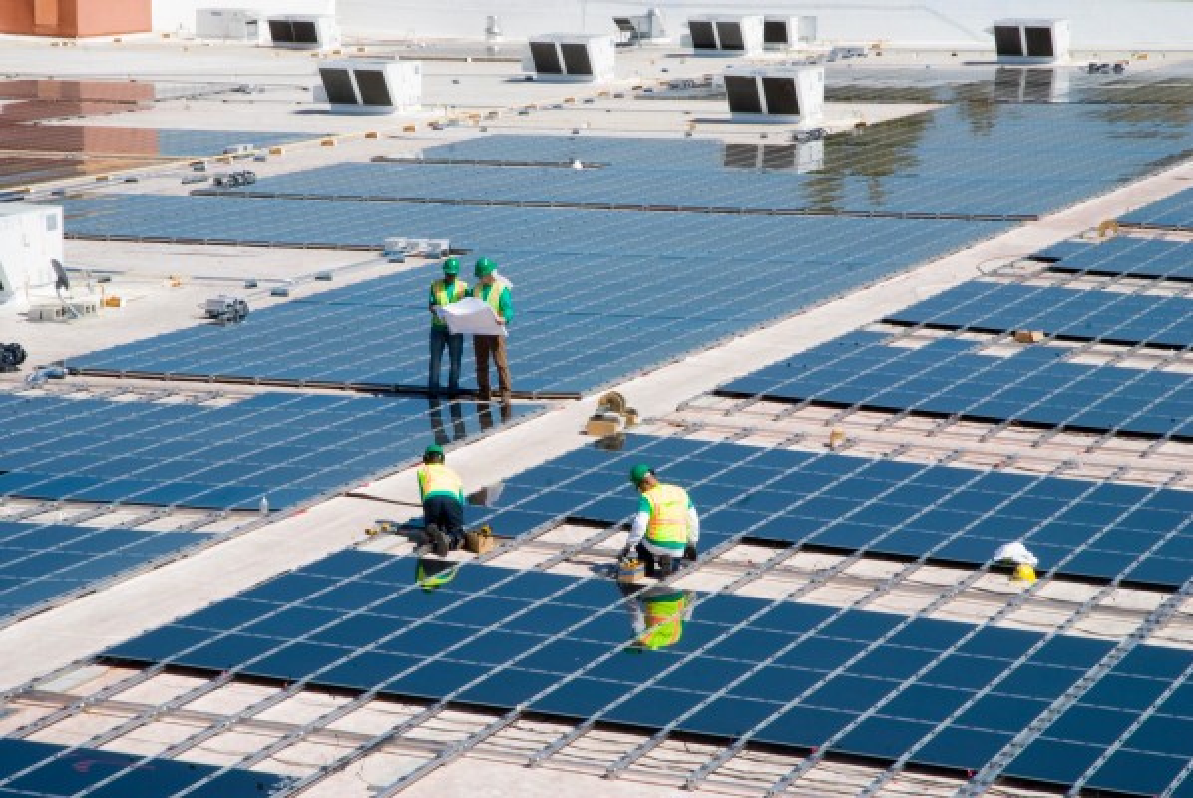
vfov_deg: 13.1
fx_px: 3483
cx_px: 596
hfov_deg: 19.4
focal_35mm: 105
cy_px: 399
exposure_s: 1/60
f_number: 22
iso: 200
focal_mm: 70
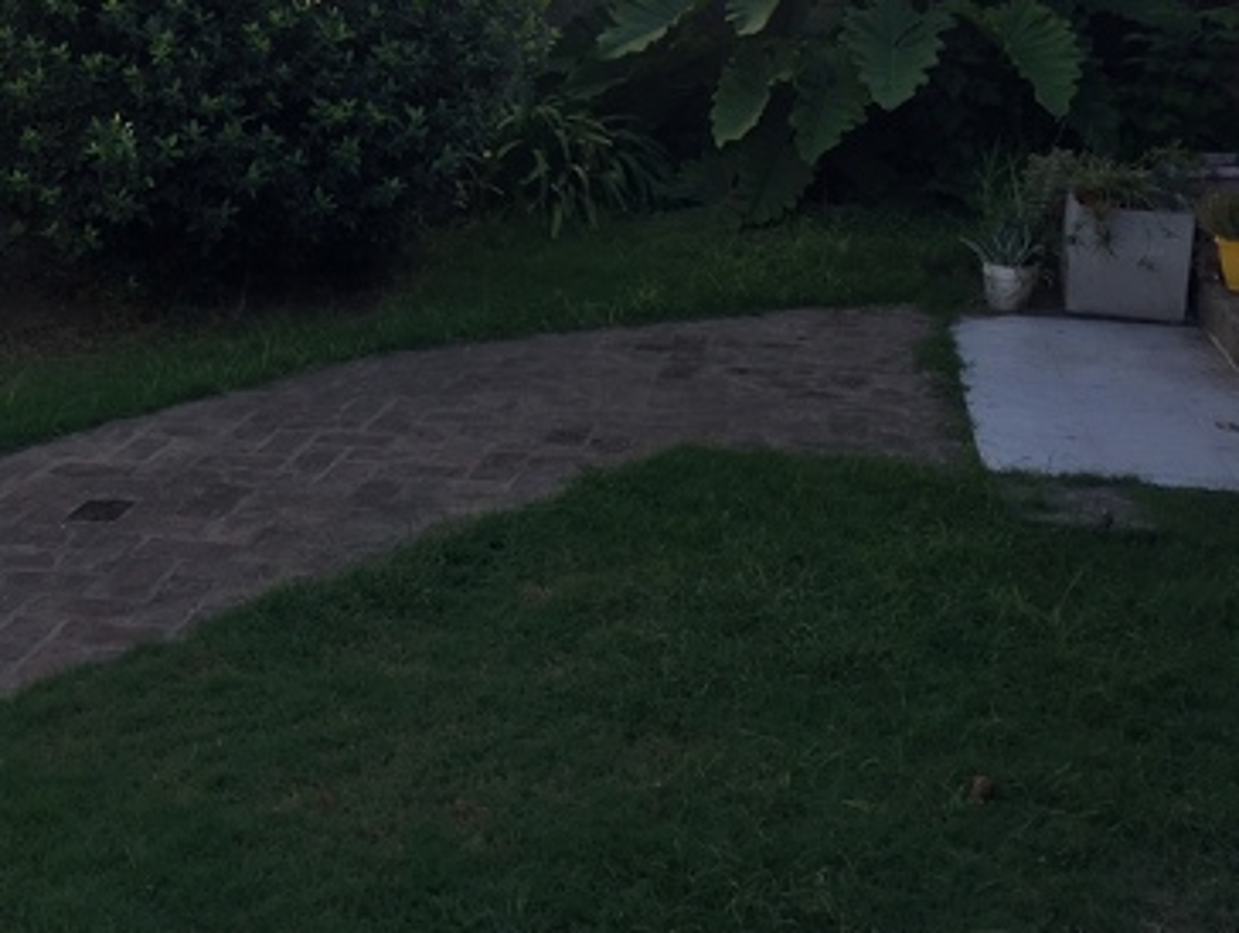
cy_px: 167
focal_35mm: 53
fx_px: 1900
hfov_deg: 35.9
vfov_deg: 27.0
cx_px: 442
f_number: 2.2
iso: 32
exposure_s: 1/534
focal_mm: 4.15
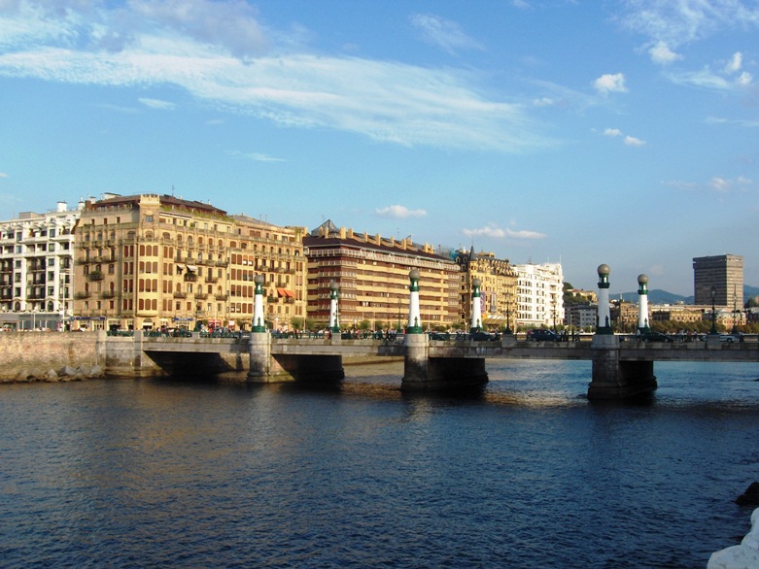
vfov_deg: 36.8
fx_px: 855
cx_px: 380
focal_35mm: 39
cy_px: 284
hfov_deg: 47.9
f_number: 4.8
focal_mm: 8
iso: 100
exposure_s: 1/433
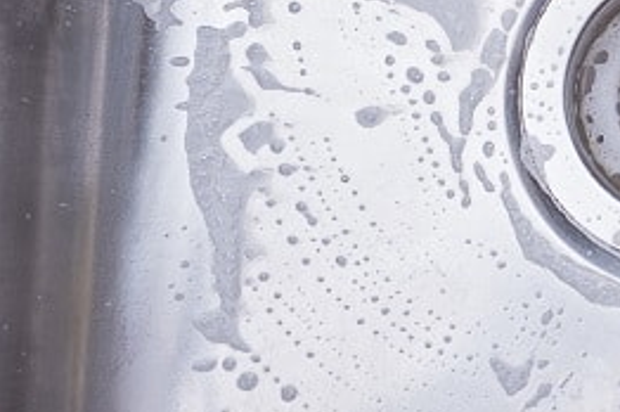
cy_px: 31
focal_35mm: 94
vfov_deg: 14.3
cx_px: 708
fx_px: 1617
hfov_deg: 20.5
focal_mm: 41
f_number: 13
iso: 200
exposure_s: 1/80
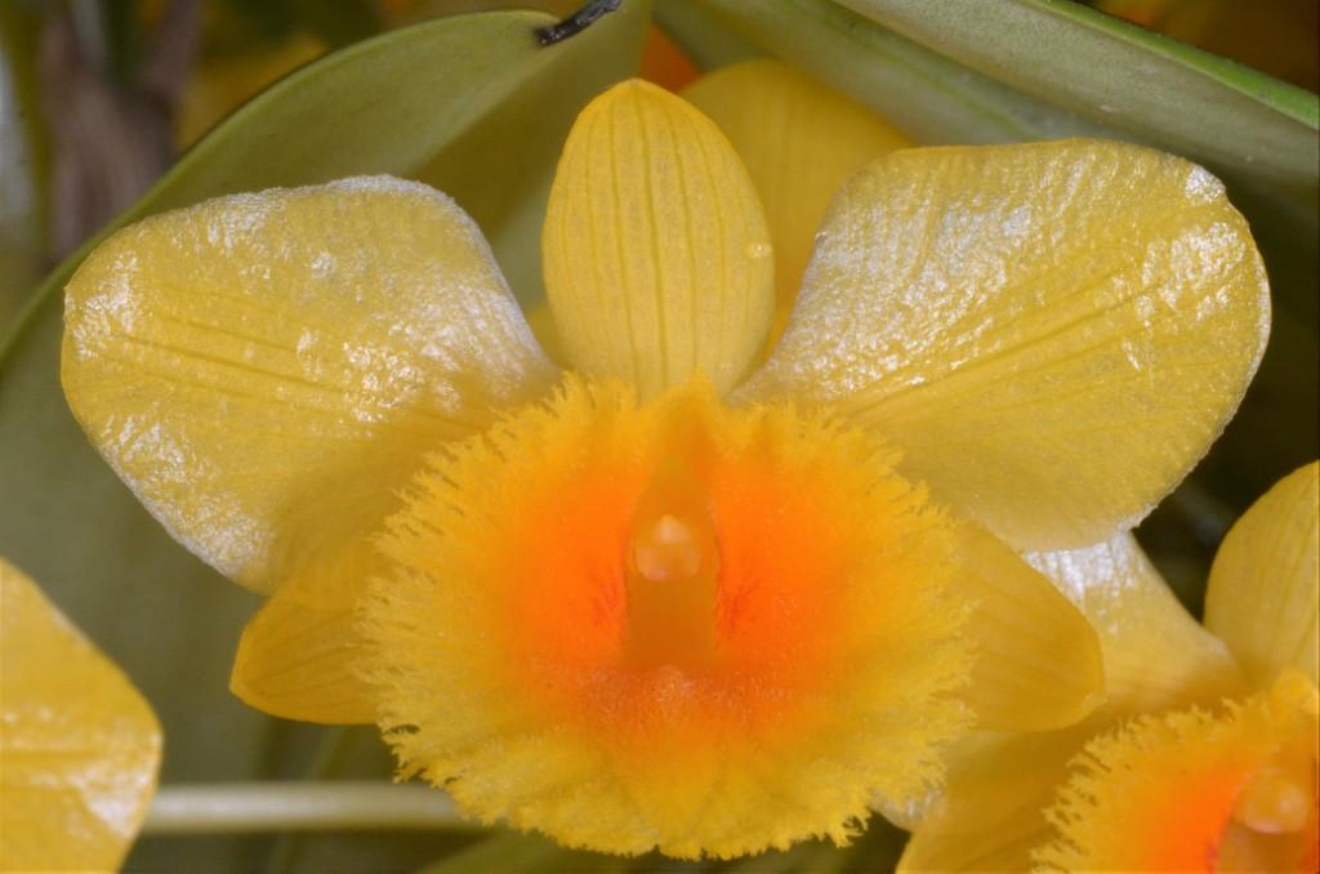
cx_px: 660
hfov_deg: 22.7
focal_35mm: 90
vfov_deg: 15.1
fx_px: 3293
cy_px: 437
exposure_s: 1/60
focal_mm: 60
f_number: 20
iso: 1600
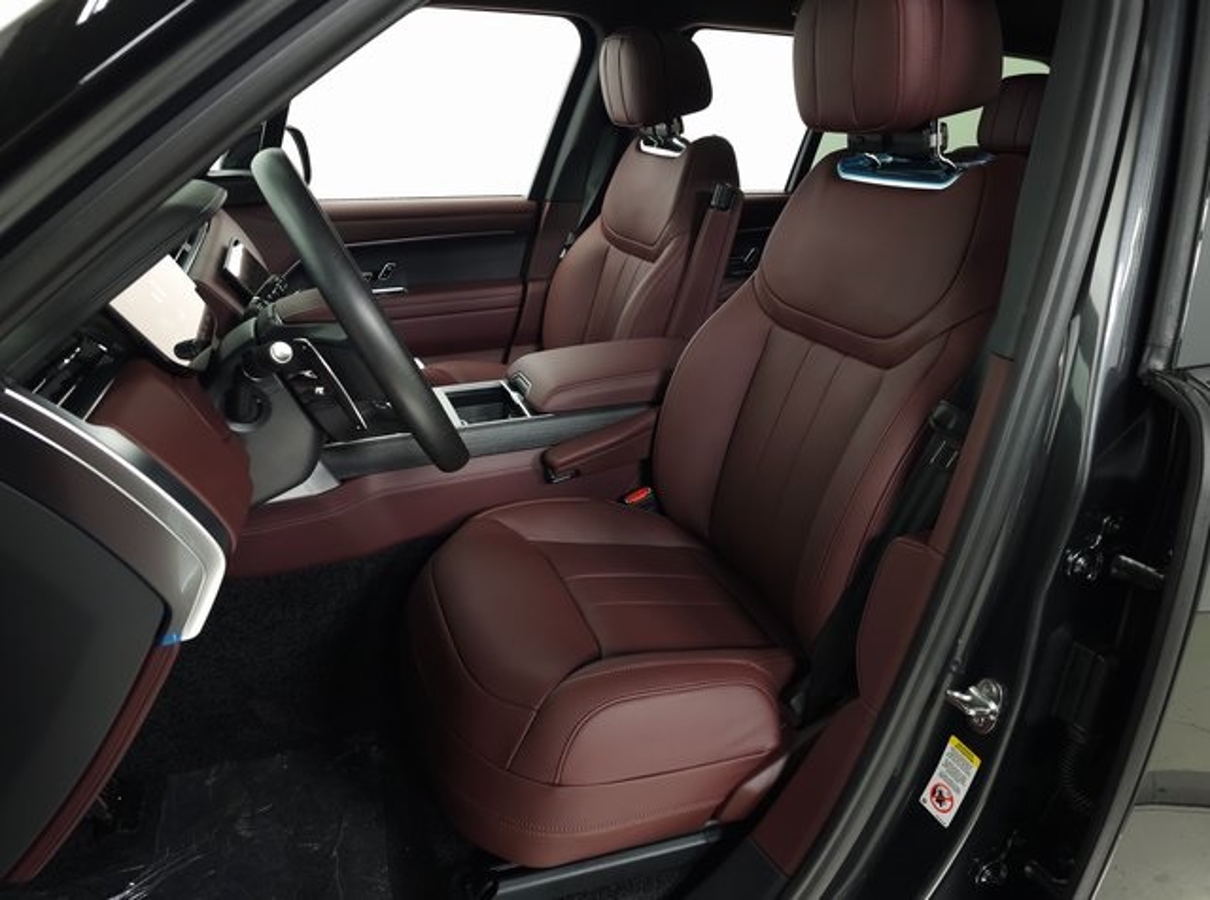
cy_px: 450
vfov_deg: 58.6
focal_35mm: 23
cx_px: 605
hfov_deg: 74.1
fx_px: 802
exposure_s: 1/60
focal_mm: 6.3
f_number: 1.7
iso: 160
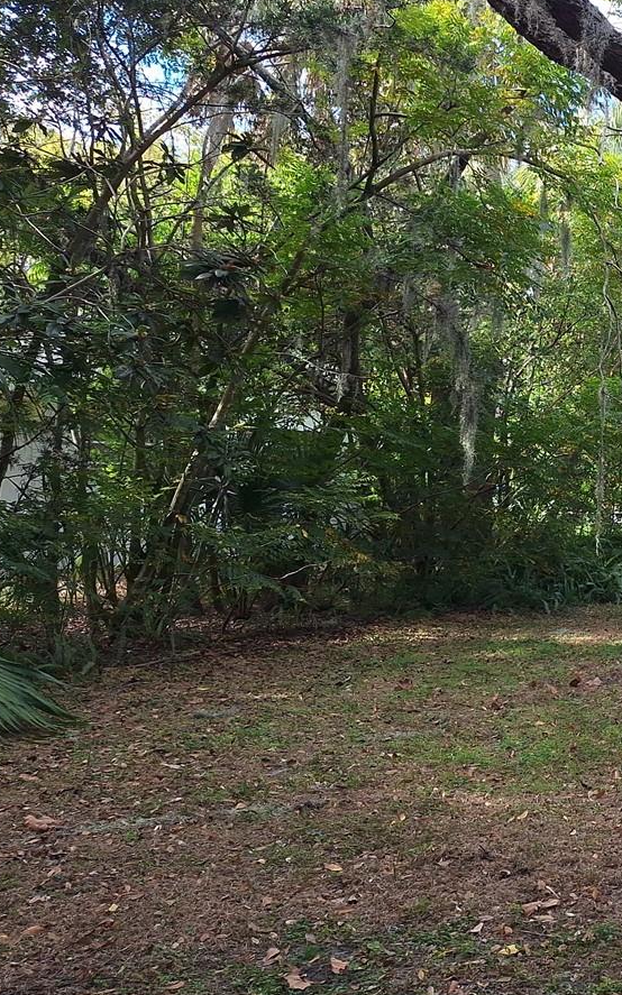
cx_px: 845
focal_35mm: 44
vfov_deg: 44.9
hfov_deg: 24.7
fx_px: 1194
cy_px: 368
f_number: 1.8
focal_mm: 5.54
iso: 40
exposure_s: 1/2331
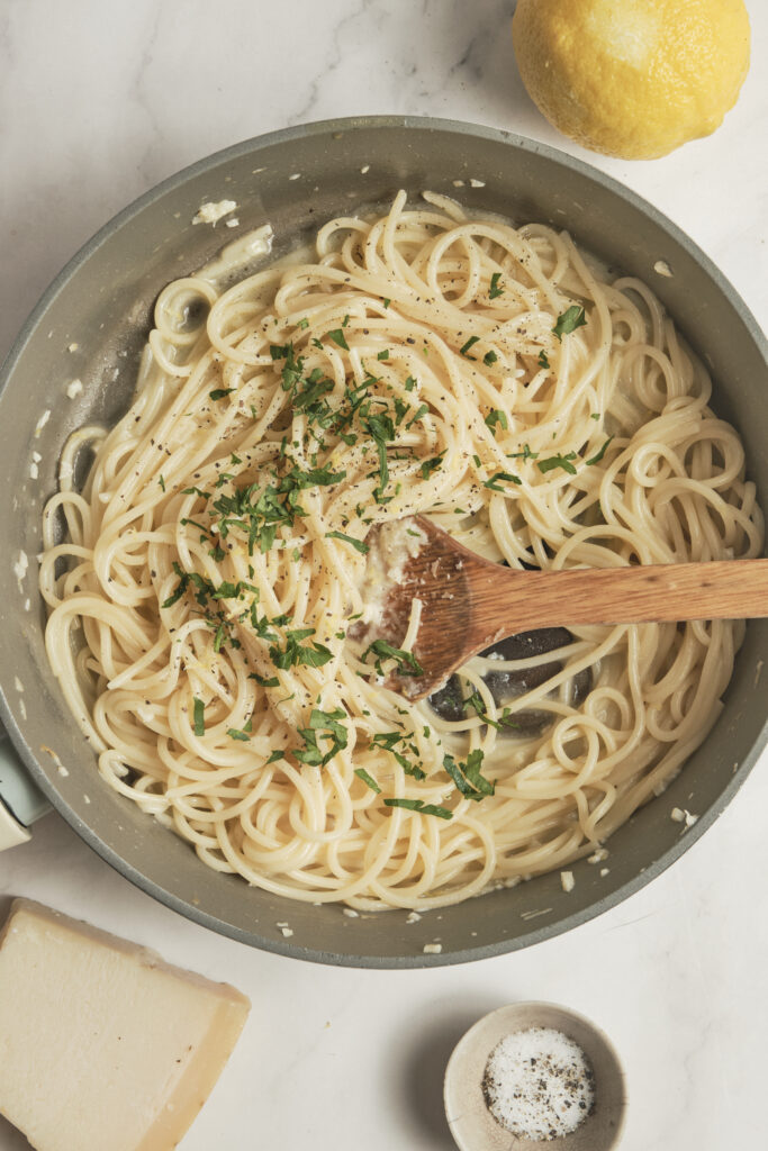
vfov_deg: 28.4
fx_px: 2271
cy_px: 576
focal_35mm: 71
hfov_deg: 19.2
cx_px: 384
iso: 160
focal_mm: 47.6
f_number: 9
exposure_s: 1/250
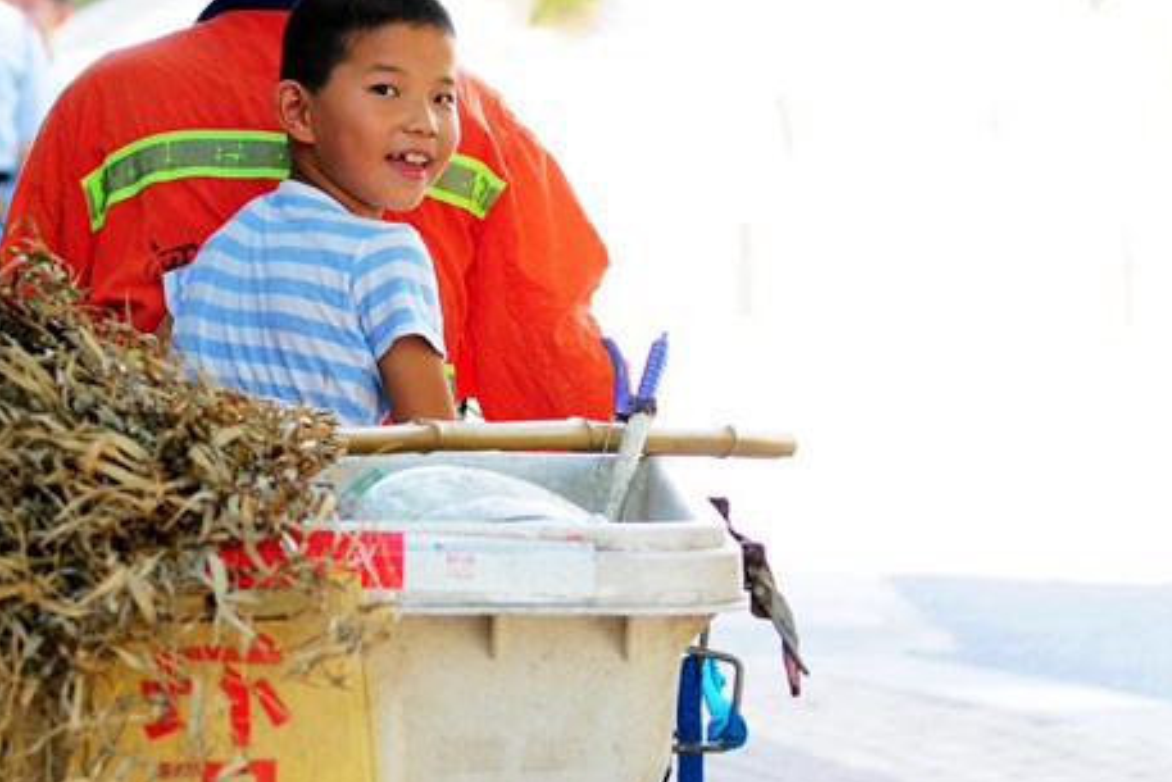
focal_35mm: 195
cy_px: 373
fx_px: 6350
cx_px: 138
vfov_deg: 7.0
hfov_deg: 10.5
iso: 400
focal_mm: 70
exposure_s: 1/320
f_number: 3.2
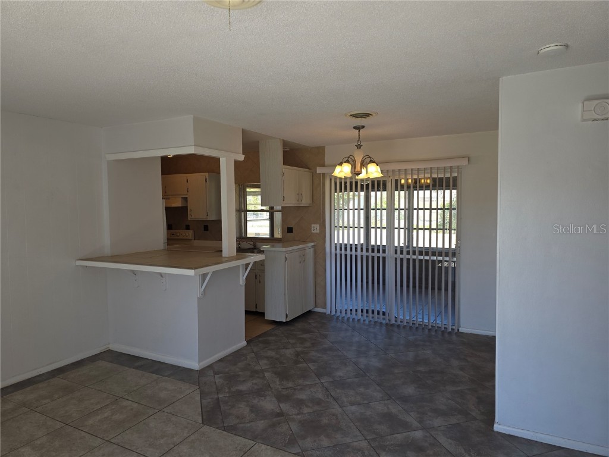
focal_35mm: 23
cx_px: 304
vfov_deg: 58.9
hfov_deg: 73.9
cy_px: 228
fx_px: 405
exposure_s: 1/60
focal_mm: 6.3
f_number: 1.7
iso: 16
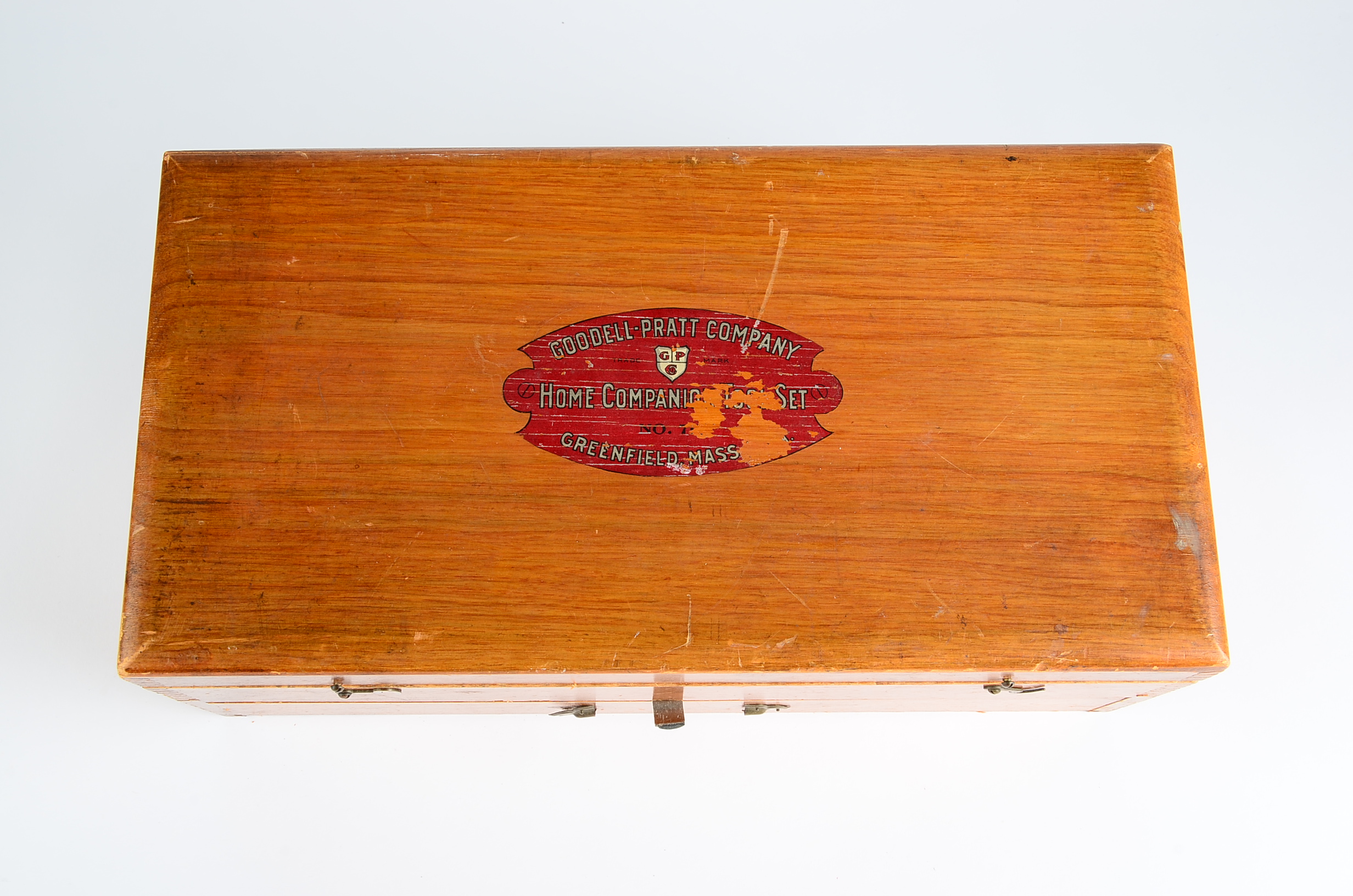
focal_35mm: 39
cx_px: 676
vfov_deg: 34.1
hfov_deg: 49.6
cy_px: 448
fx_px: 1463
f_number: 13
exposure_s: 1/160
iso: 100
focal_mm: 26
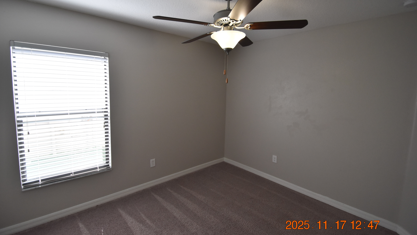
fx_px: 177
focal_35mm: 16
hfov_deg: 99.4
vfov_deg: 66.9
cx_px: 207
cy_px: 105
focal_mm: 10
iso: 800
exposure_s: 1/750
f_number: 3.5
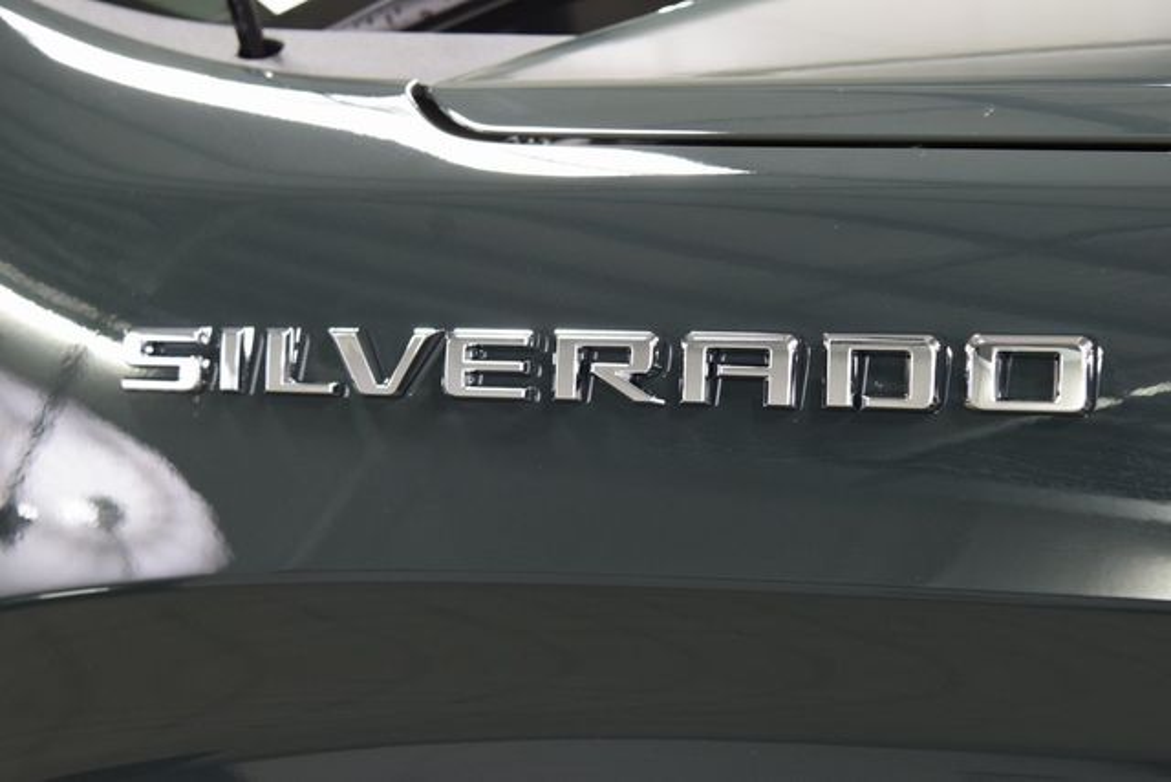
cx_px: 586
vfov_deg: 18.2
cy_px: 391
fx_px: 2440
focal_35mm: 75
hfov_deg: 27.0
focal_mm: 50
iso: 800
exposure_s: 1/15
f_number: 6.3
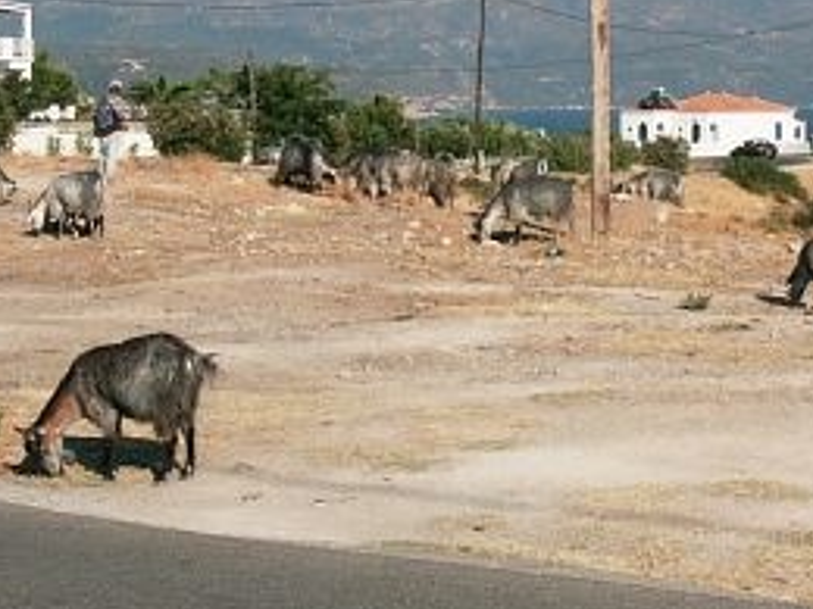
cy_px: 194
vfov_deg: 12.1
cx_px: 585
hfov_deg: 16.1
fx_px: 2865
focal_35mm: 122
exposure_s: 1/250
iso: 100
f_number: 6.7
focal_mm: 16.29
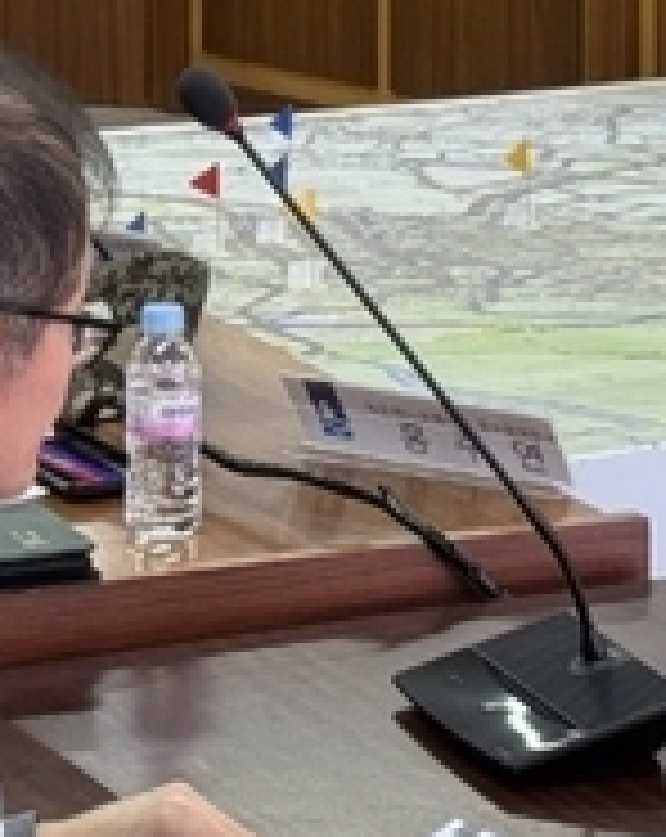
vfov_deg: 9.4
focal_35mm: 200
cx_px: 288
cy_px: -459
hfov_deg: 7.7
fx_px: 4944
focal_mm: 6.76
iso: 100
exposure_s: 1/78
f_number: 1.78
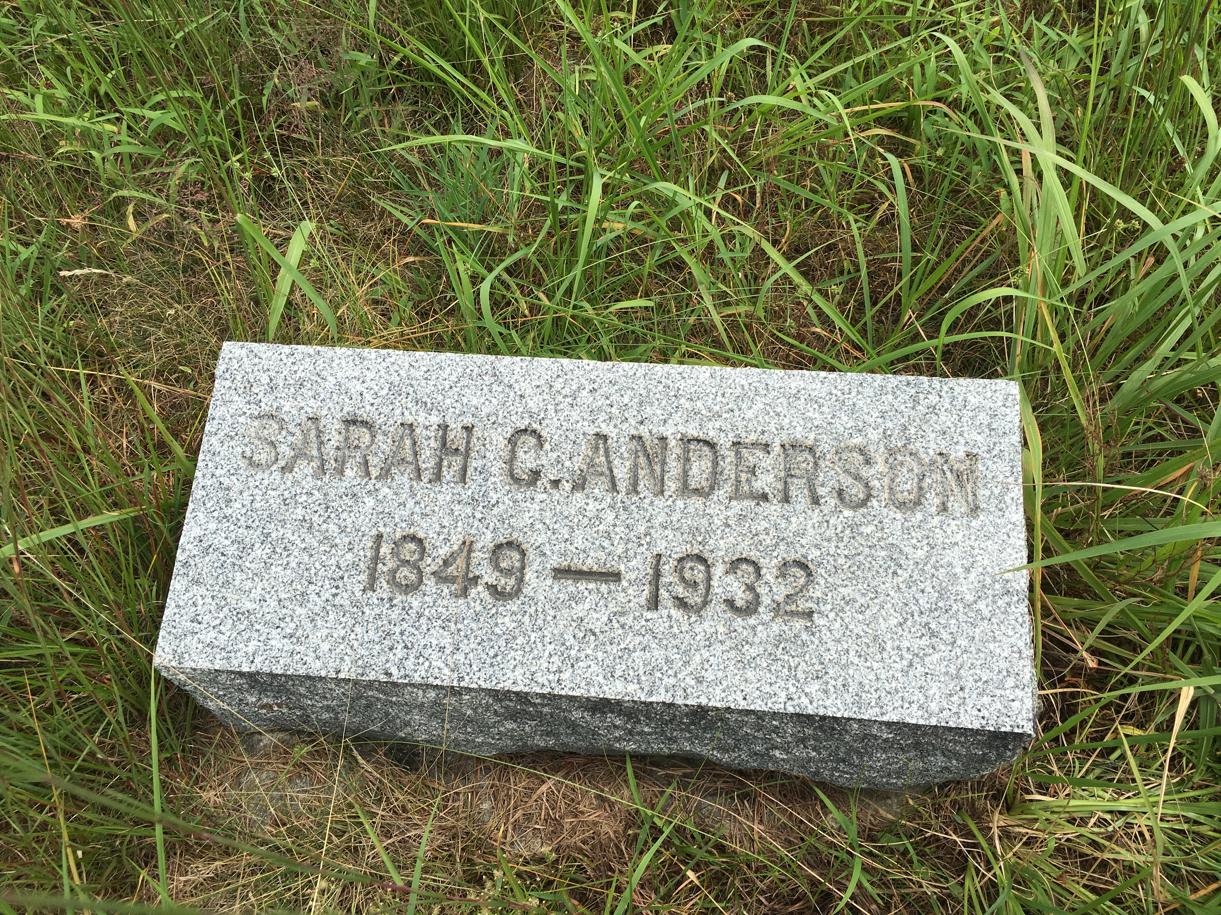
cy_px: 458
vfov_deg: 48.2
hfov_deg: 61.7
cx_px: 610
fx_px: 1023
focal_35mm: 29
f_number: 2.2
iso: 25
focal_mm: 4.15
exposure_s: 1/1425
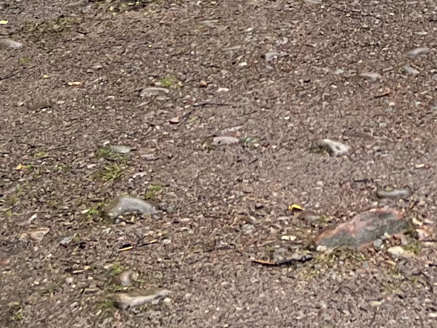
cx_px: 533
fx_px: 1868
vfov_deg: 9.0
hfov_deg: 13.0
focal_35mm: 148
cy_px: -479
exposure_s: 1/181
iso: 40
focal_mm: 5.7
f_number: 1.5
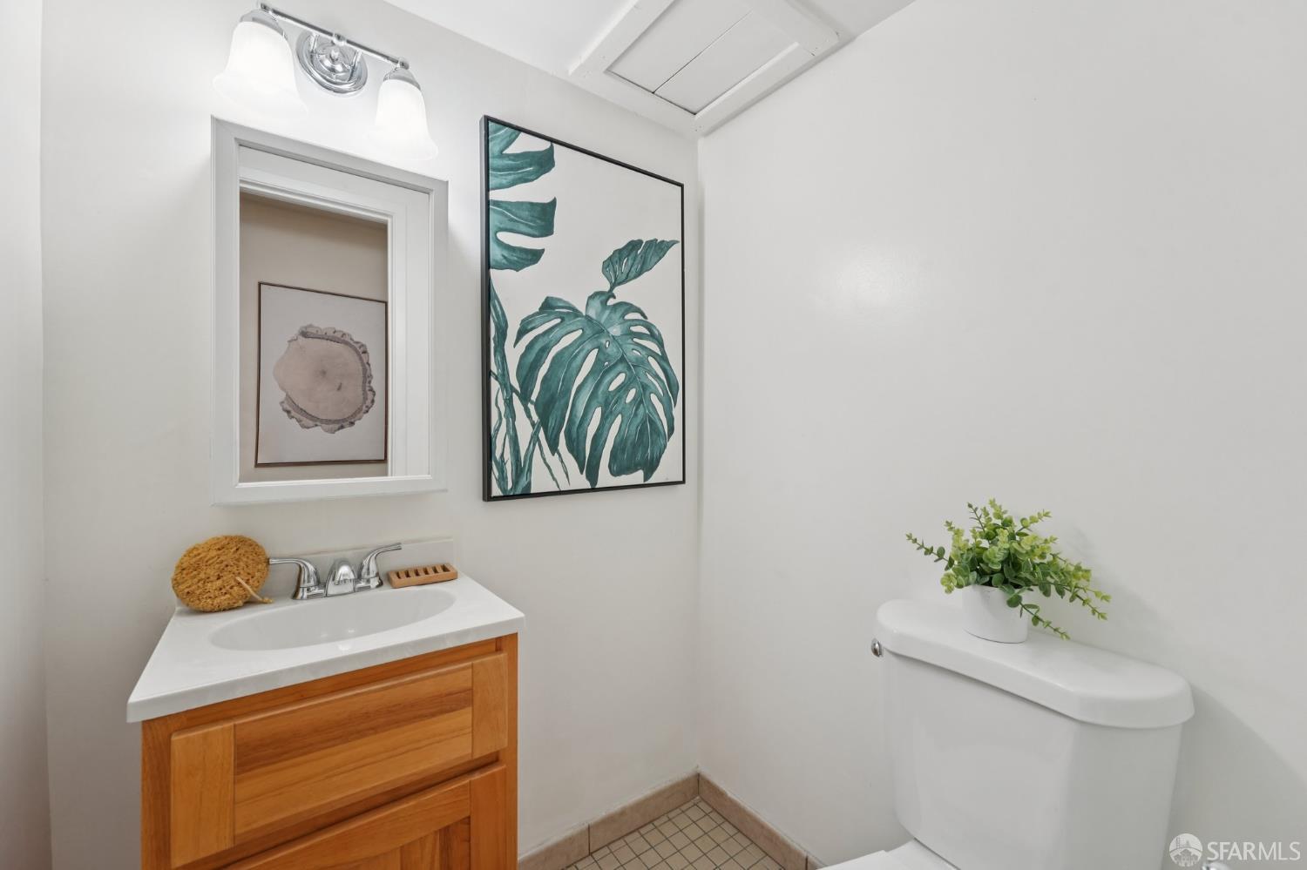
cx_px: 654
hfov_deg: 104.3
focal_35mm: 14
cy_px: 435
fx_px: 508
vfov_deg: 81.2
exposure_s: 1/20
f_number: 8
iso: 640
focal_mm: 14
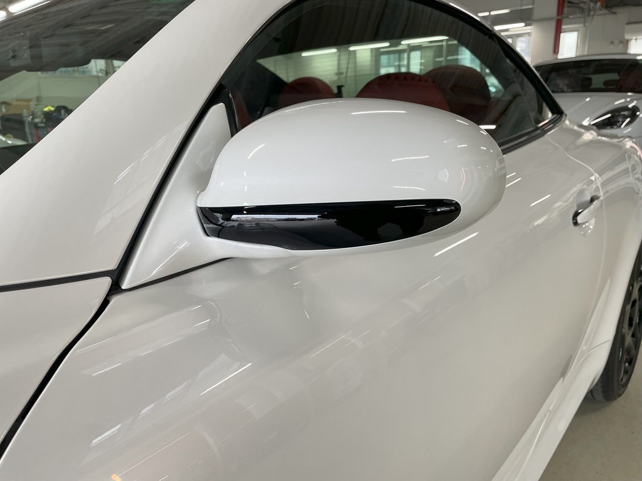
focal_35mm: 26
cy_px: 240
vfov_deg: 53.1
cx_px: 321
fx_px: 482
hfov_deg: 67.3
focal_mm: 4.2
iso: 40
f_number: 1.6
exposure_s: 1/121
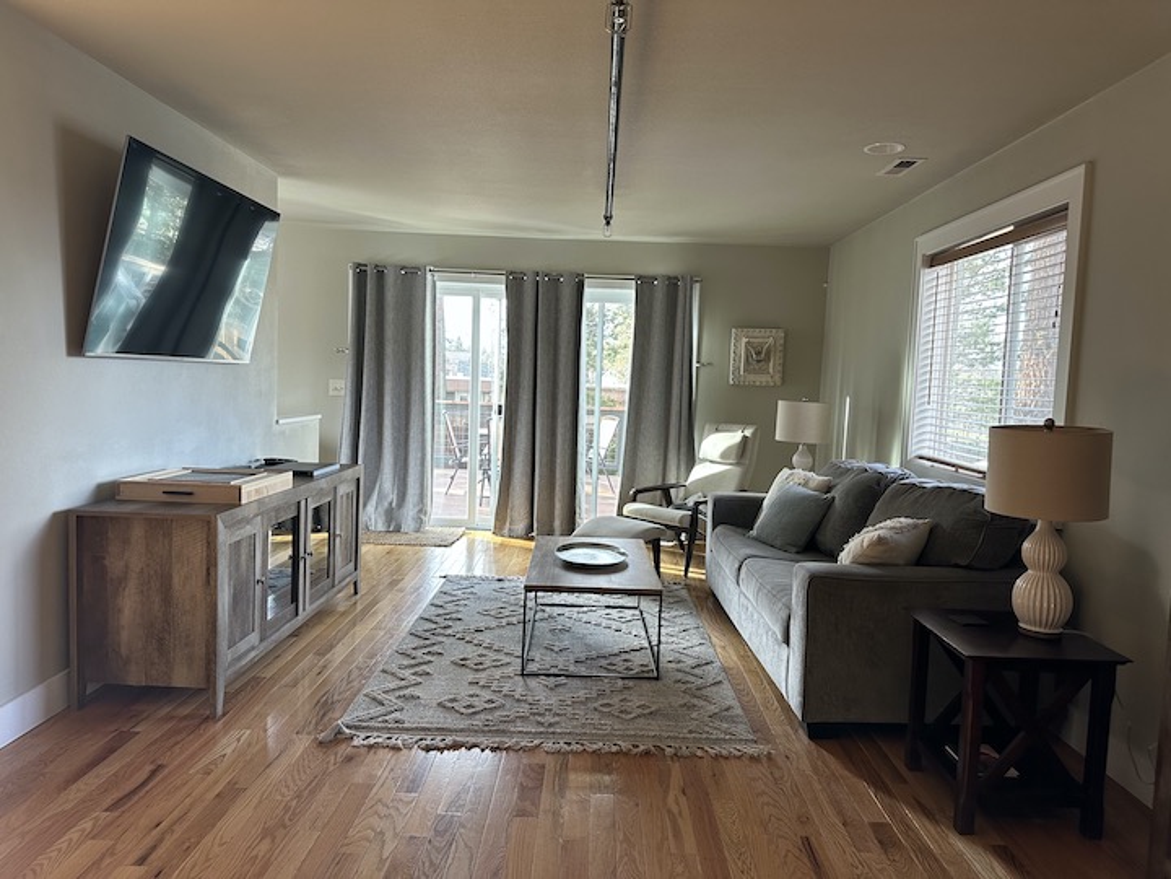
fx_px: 812
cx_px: 586
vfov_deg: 56.8
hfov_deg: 71.6
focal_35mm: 24
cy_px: 440
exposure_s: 1/120
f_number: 1.78
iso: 200
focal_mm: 6.86
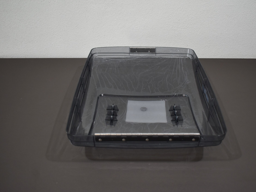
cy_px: 98
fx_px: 307
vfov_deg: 34.7
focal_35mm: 42
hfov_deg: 45.1
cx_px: 142
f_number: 4
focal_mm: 25
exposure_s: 1/250
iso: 720
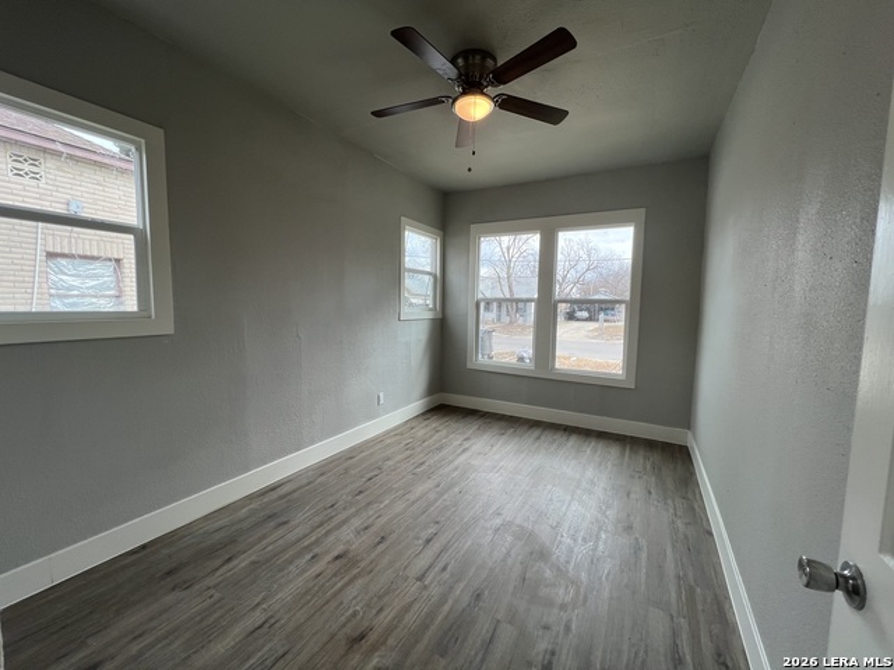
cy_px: 335
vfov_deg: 89.9
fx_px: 336
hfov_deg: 106.2
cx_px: 447
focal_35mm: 13
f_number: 1.8
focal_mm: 1.57
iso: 40
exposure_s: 1/120
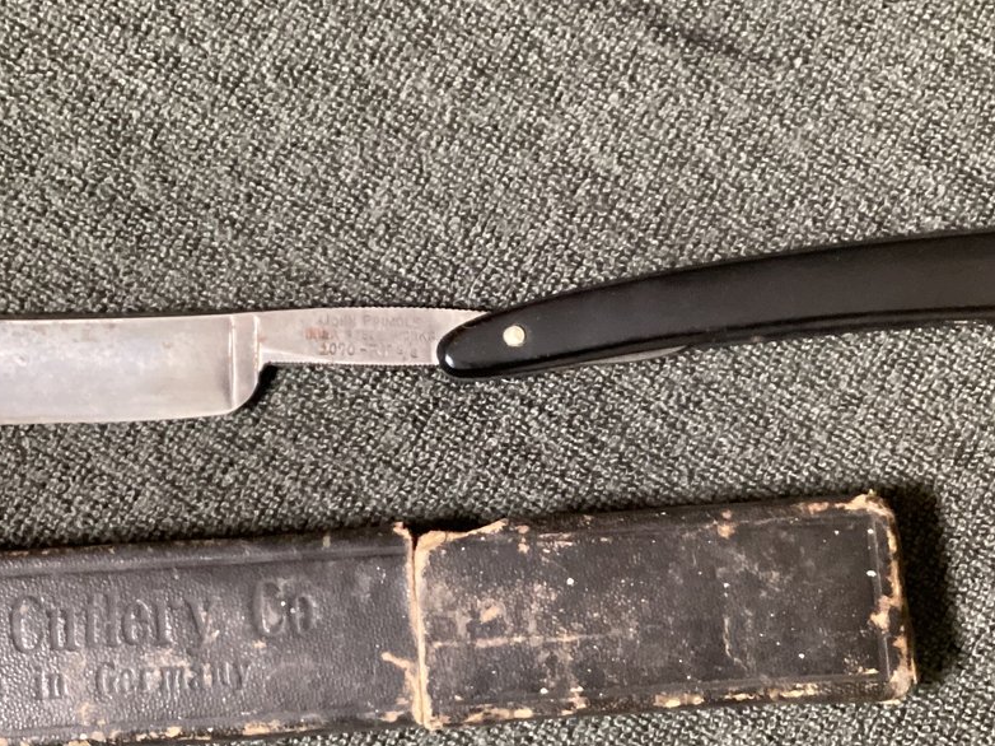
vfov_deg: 24.4
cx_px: 502
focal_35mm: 60
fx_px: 1724
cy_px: 413
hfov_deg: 32.2
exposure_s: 1/30
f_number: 2.4
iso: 400
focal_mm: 3.3
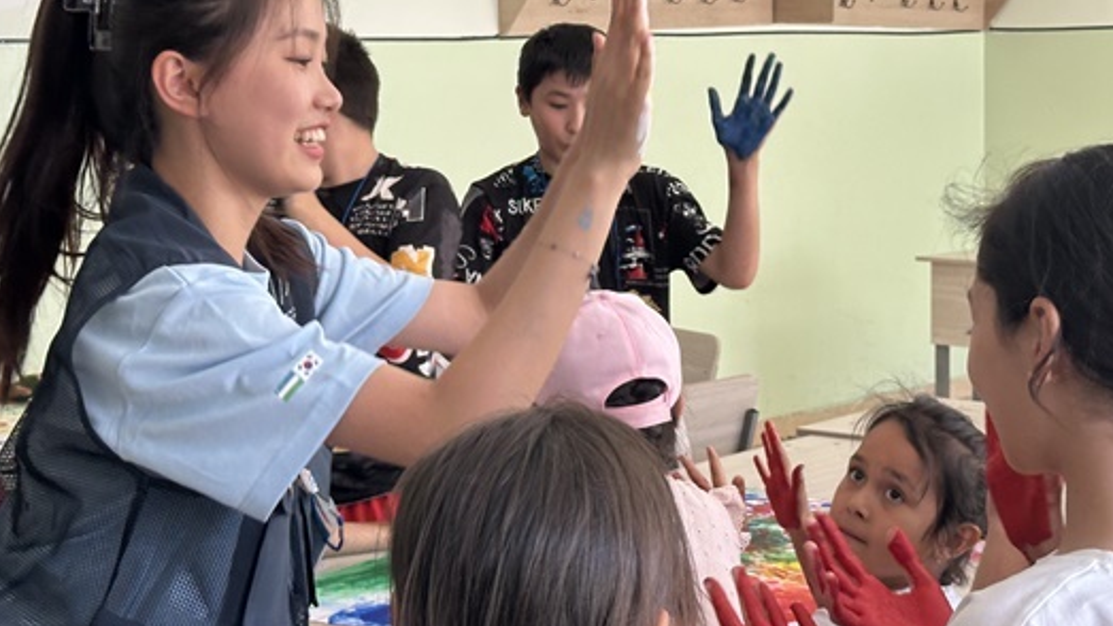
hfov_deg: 28.6
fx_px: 2184
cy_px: 229
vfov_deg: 16.3
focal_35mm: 74
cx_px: 583
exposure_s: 1/67
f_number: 1.78
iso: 80
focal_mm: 6.86
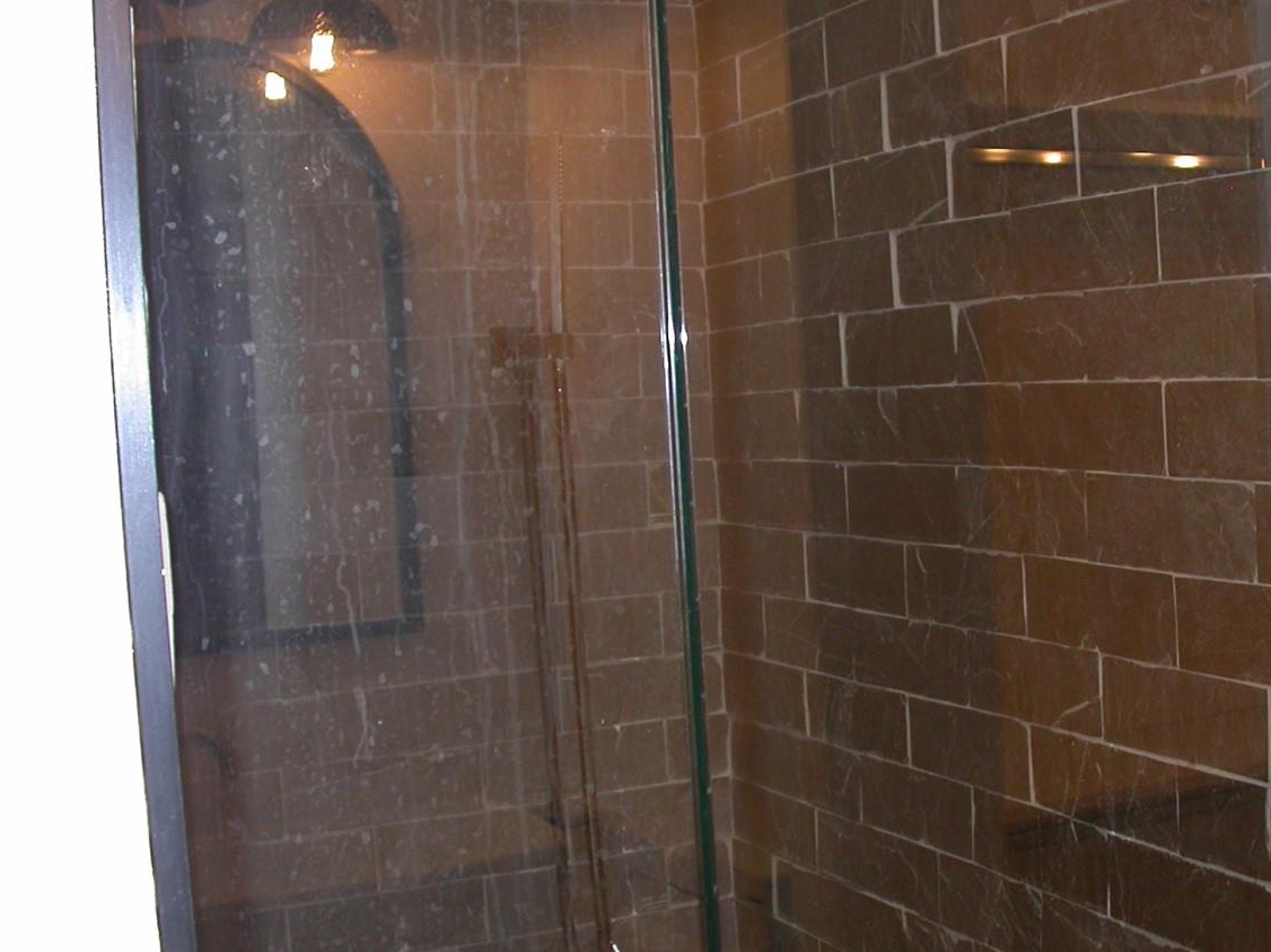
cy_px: 558
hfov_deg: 35.2
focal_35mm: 54
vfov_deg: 27.0
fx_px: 1982
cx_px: 853
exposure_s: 1/60
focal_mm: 7.85
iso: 100
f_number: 2.6
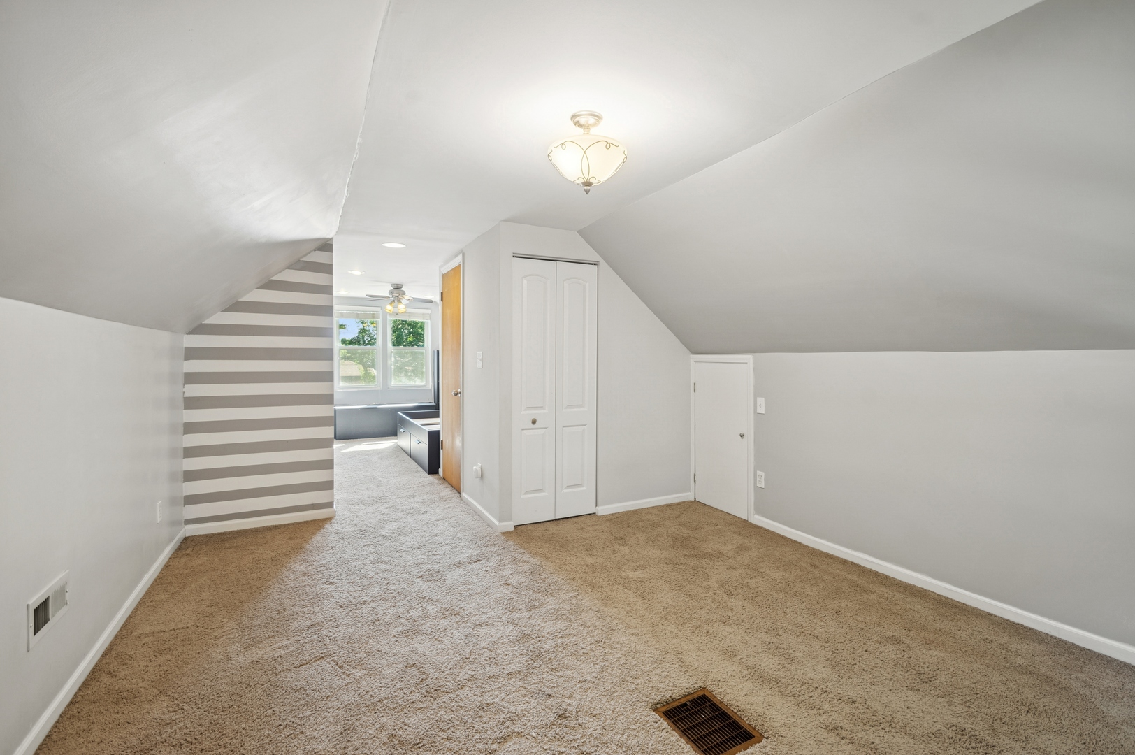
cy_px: 378
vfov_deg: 77.2
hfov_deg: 100.4
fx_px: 473
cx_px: 568
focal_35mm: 15
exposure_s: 1/2.5
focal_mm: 10
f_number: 11
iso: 200
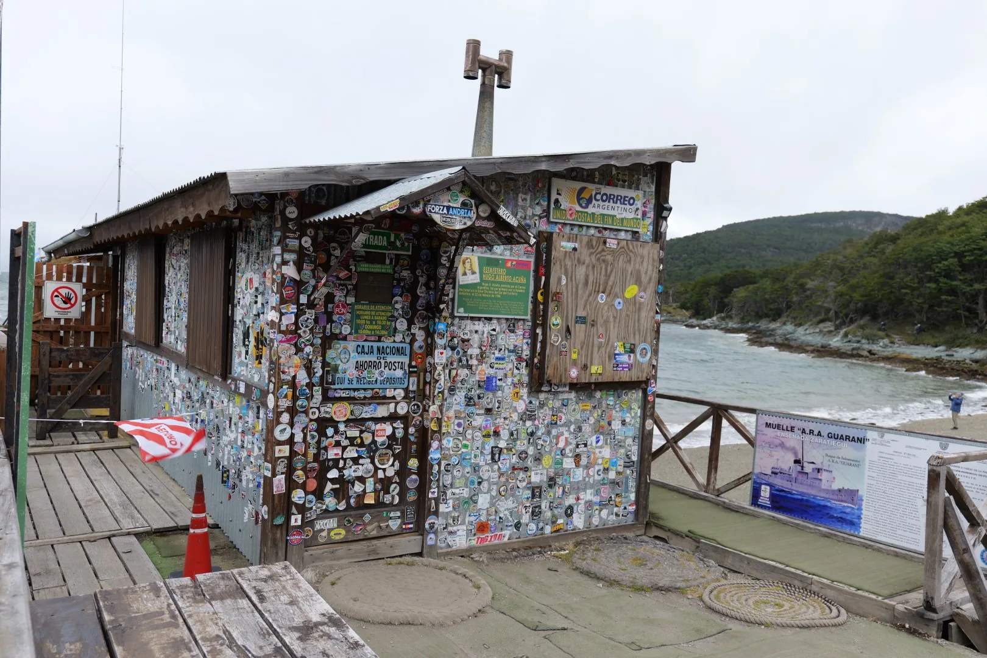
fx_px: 740
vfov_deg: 47.9
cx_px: 494
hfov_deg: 67.4
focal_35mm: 27
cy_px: 329
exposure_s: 1/160
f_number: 5
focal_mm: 27
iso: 100
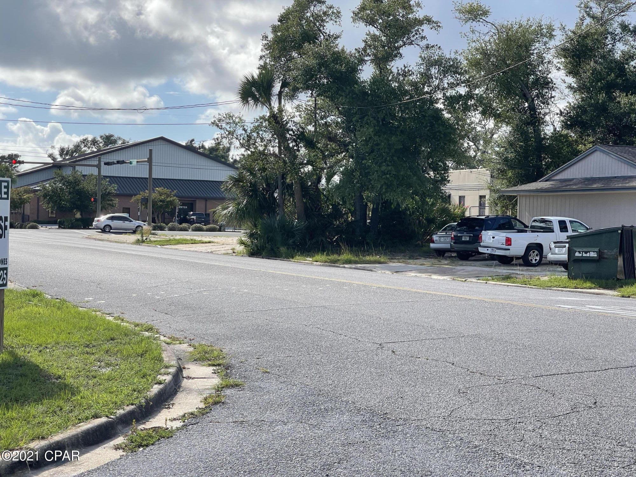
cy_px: 238
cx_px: 318
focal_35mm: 64
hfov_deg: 30.3
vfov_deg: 22.9
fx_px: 1176
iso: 20
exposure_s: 1/951
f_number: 2.2
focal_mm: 7.5
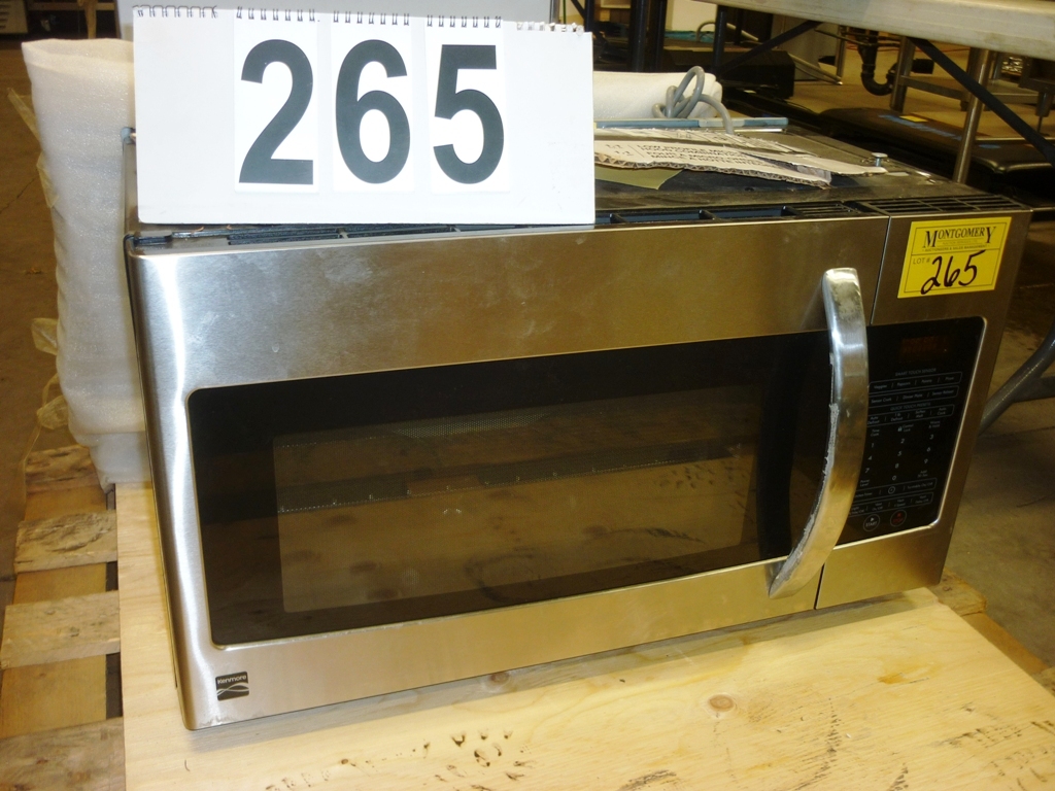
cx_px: 528
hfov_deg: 55.4
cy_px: 396
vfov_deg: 42.9
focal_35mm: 33
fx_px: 1006
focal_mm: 5.5
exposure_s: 1/30
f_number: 2.8
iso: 100
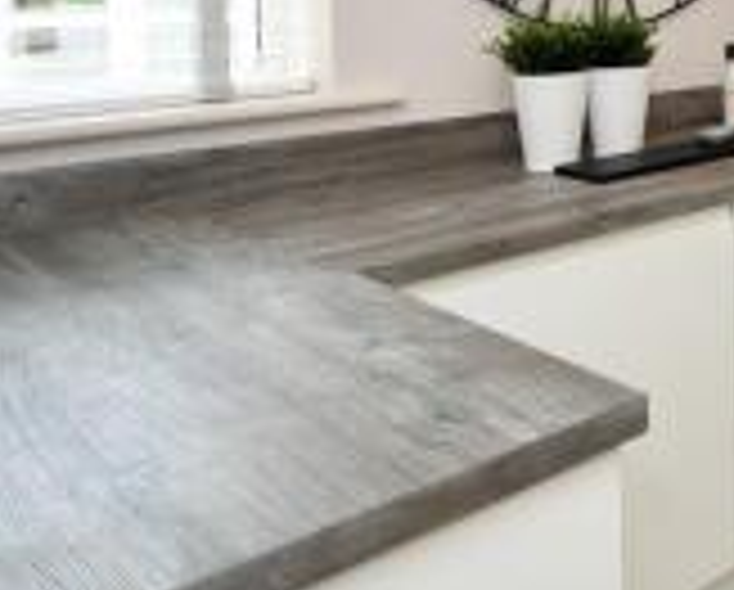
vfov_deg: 33.1
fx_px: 892
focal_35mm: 41
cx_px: 1067
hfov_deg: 29.6
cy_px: -20
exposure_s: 1/60
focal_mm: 10
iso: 100
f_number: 4
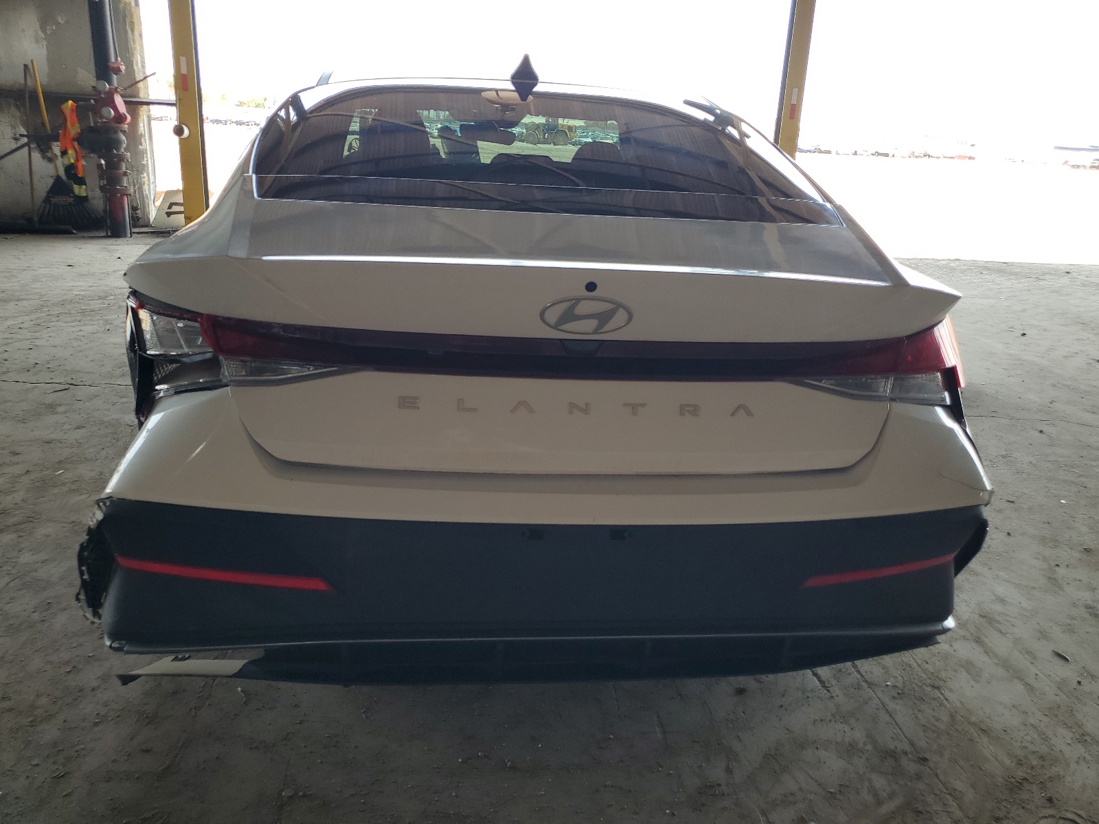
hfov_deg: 67.3
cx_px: 550
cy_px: 412
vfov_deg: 53.1
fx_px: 825
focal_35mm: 26
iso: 50
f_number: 1.5
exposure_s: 1/250
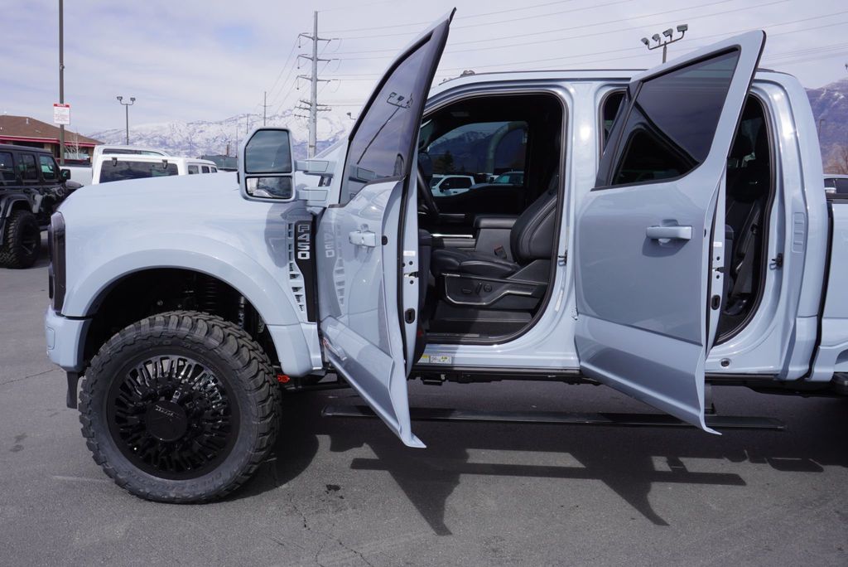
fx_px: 707
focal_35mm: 30
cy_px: 284
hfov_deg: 61.9
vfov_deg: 43.7
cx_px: 424
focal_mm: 20
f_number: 10
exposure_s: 1/200
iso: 100
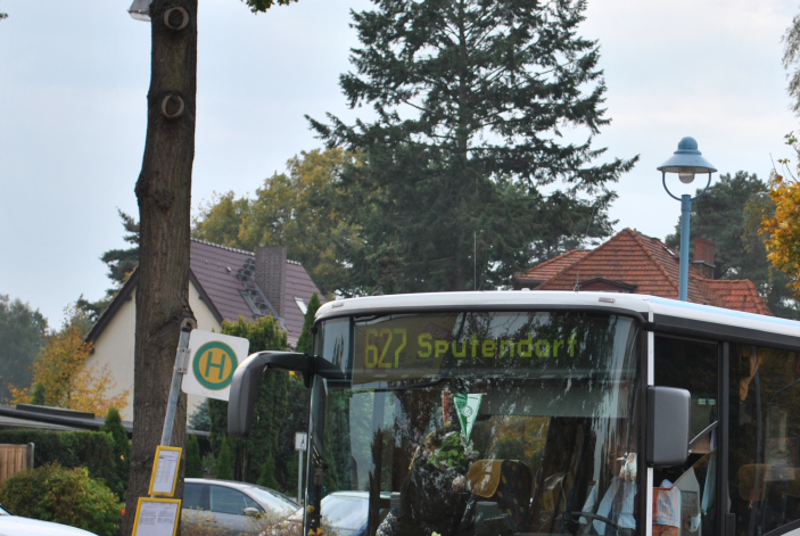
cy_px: 468
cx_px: 605
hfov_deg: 16.7
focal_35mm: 122
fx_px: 2715
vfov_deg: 11.2
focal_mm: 44
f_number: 5.3
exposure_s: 1/250
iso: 100
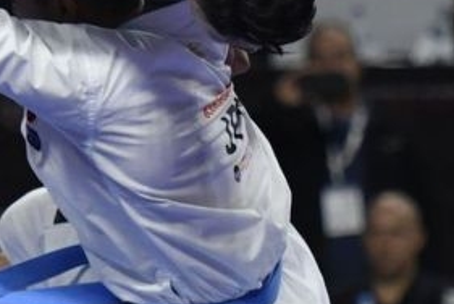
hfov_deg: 2.3
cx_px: 291
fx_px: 11311
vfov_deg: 1.5
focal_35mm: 896
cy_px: -11
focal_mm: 140
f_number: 2.8
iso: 800
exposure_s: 1/800
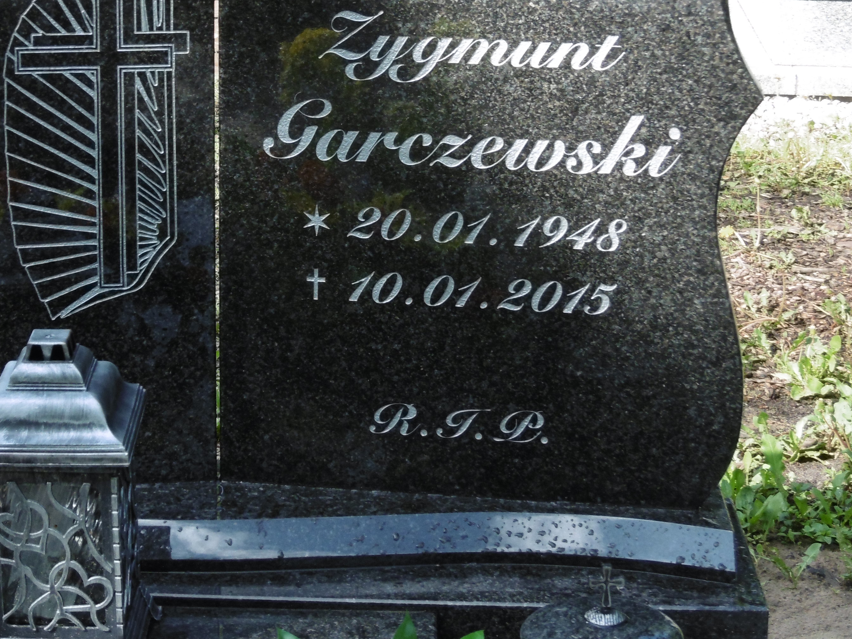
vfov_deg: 14.6
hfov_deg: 19.4
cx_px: 370
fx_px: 2486
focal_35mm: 101
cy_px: 180
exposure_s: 1/160
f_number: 4.2
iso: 100
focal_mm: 10.5
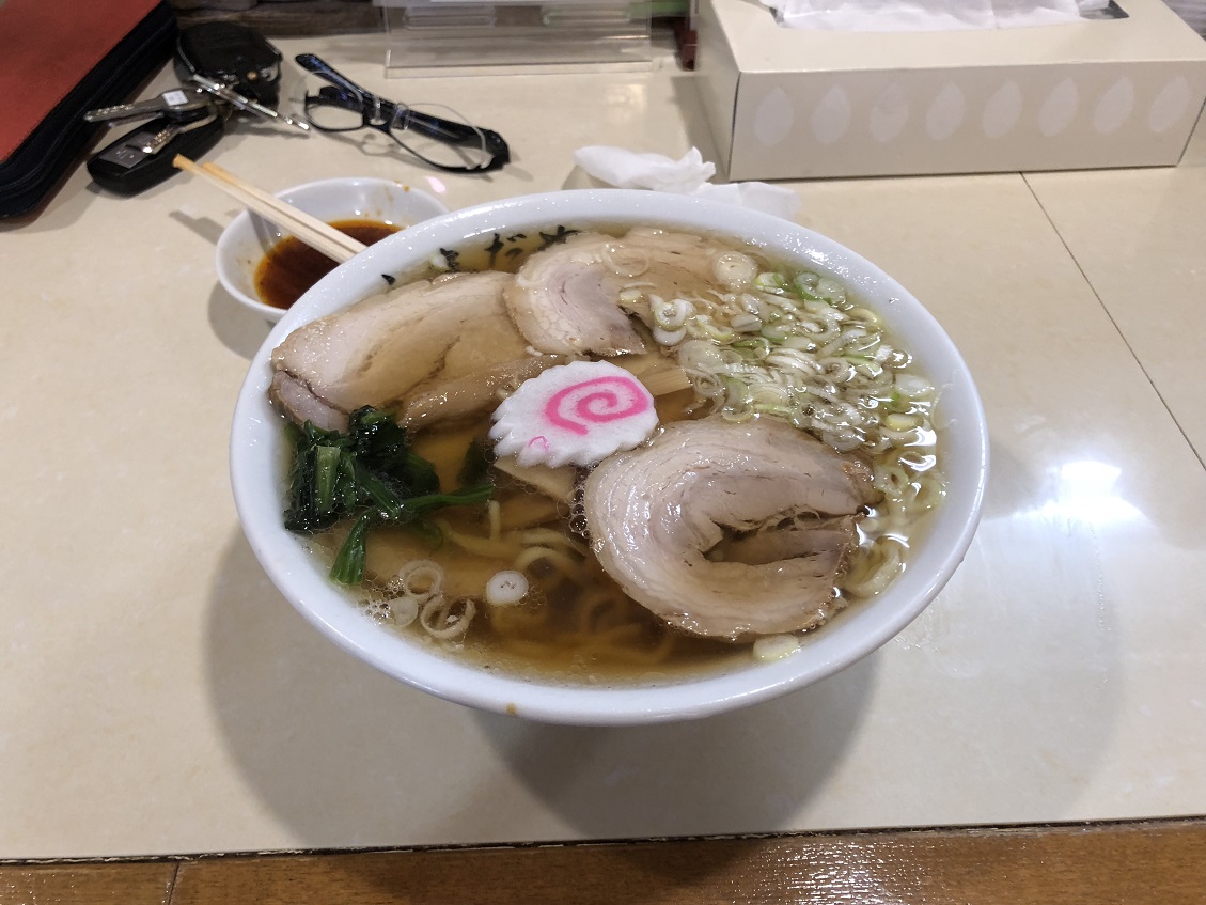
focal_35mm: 28
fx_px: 976
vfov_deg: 49.8
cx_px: 603
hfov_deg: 63.4
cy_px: 452
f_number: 1.8
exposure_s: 1/17
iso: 40
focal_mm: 3.99
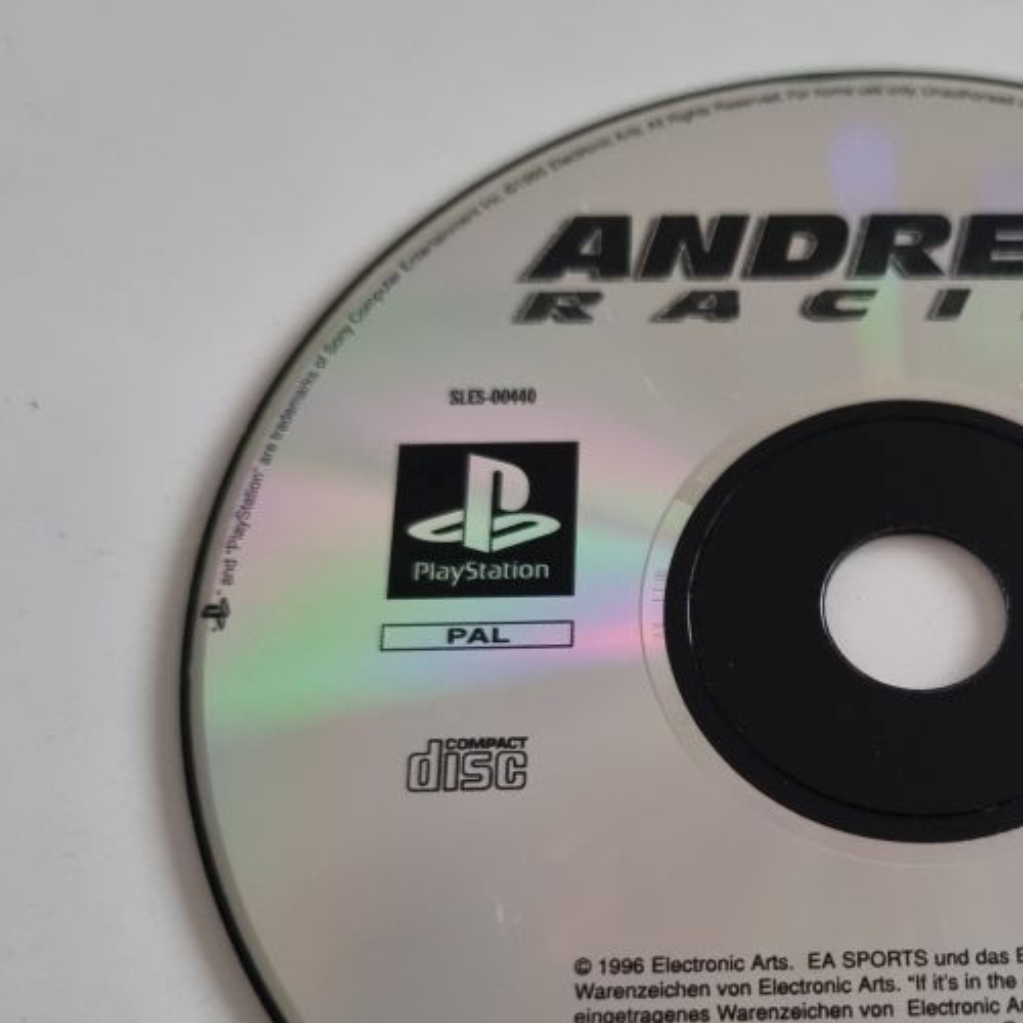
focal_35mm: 46
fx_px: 1538
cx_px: 829
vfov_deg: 36.1
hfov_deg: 35.5
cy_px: 749
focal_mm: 5.4
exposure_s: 1/50
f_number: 1.8
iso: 800
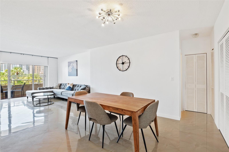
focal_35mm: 15
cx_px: 114
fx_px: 95
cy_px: 76
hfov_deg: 100.4
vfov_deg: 77.3
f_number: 8
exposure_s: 1/4
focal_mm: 10
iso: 200
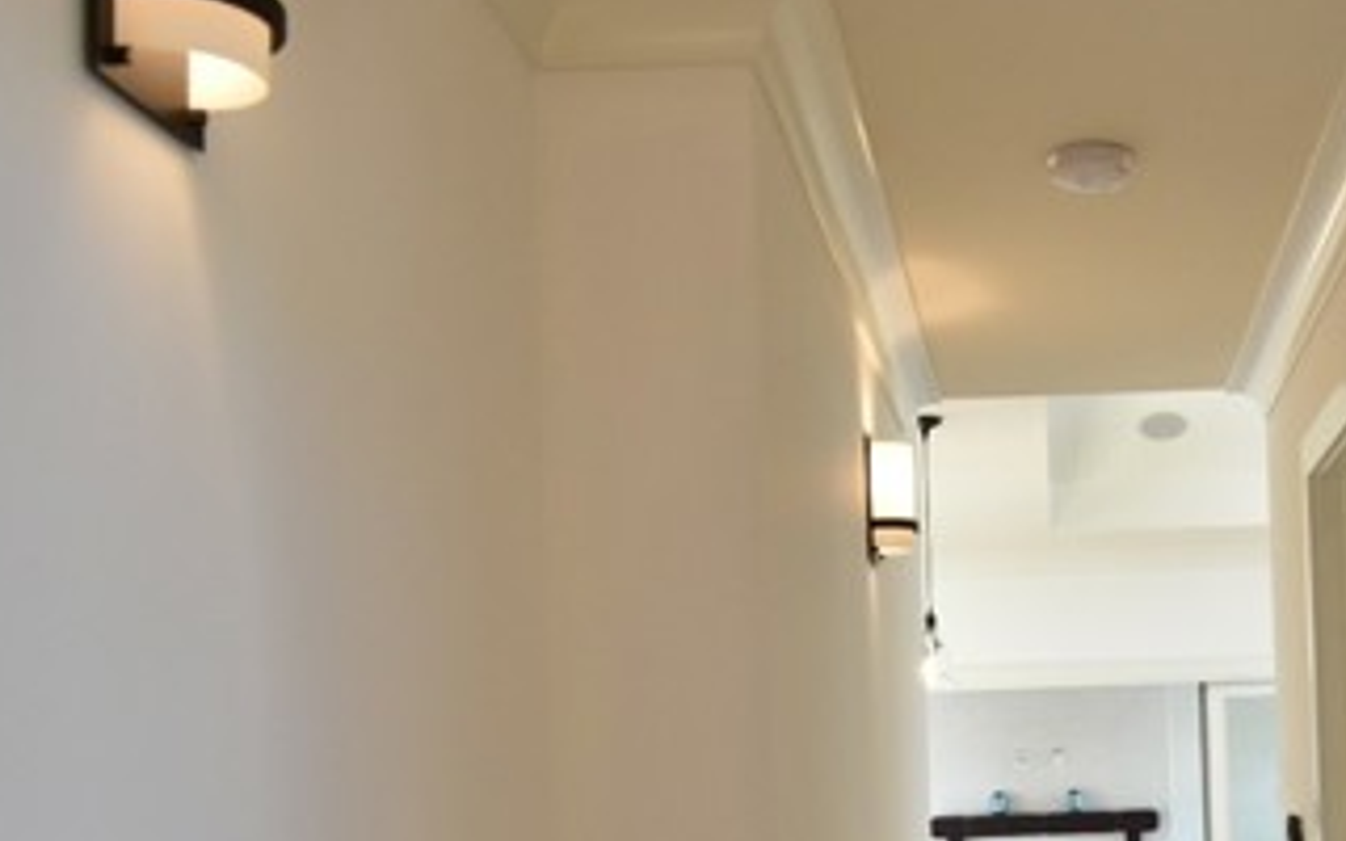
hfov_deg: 39.7
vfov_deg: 25.6
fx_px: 1797
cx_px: 1047
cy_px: 738
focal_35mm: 49
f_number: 4
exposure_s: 1/160
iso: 800
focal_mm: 16
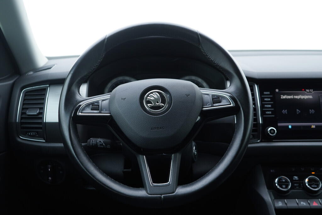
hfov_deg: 53.1
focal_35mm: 36
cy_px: 108
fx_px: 322
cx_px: 161
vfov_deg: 36.9
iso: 200
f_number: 2.8
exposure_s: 1/40
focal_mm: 24
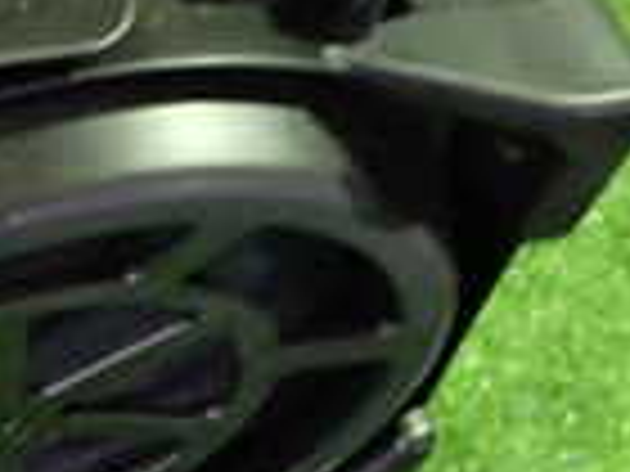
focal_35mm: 129
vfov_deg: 11.4
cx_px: -459
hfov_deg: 13.8
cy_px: 27
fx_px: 2348
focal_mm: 5.4
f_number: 2.3
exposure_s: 1/15
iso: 800
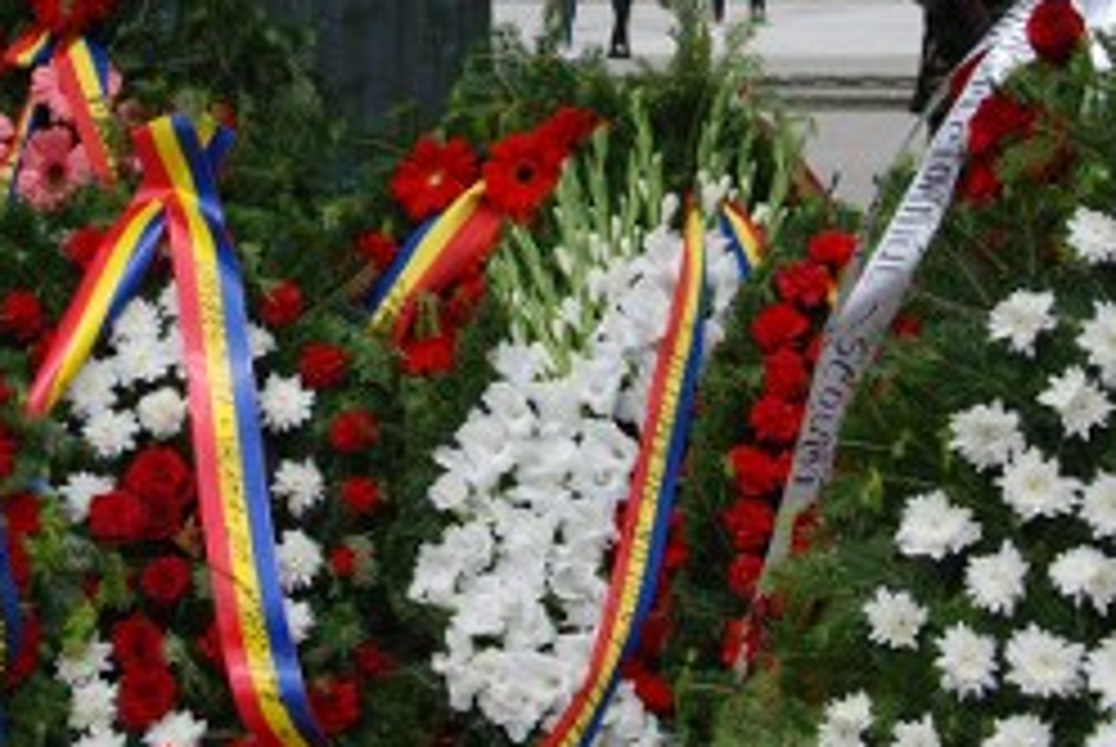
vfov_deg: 8.8
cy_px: -117
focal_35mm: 155
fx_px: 4811
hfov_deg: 13.2
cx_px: 378
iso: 100
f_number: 7.1
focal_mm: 32
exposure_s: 1/200
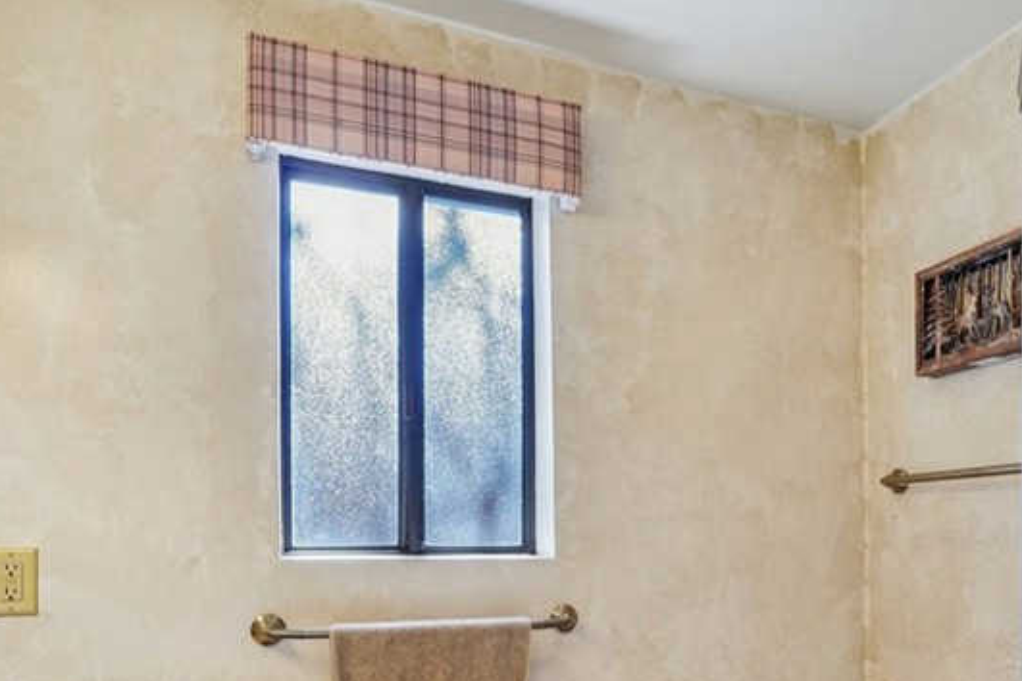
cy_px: 531
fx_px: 766
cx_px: 637
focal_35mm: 27
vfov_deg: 45.8
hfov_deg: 66.4
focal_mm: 14
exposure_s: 1/60
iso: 200
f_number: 8
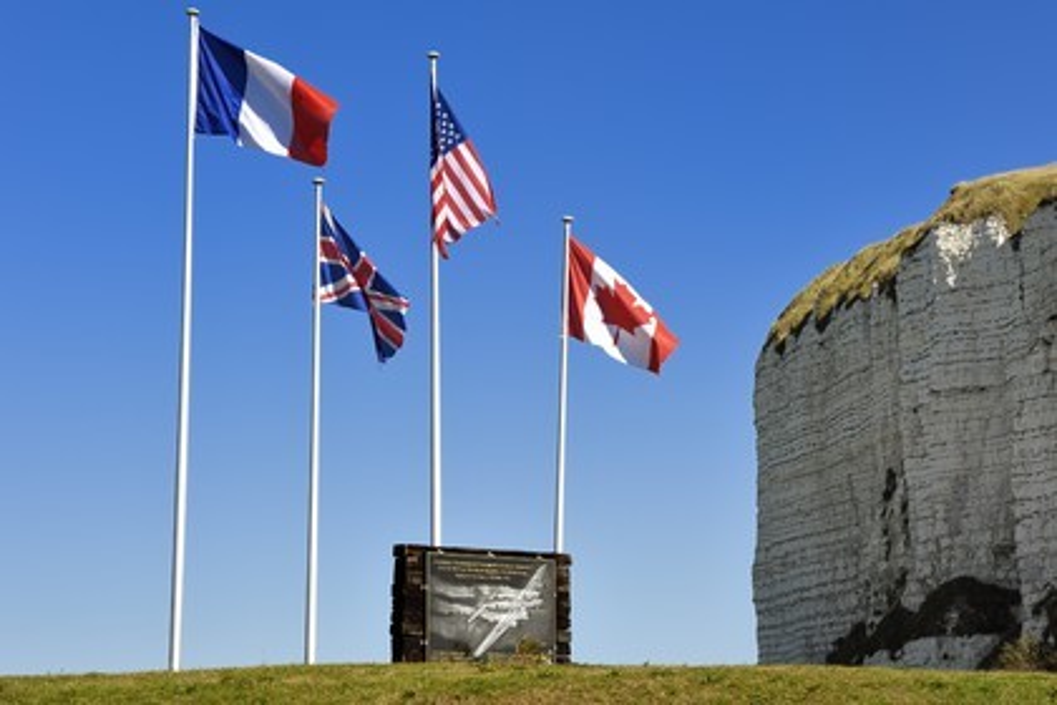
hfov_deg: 21.5
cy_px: 352
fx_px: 2789
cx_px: 528
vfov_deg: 14.4
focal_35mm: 95
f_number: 13
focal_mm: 95
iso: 200
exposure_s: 1/320
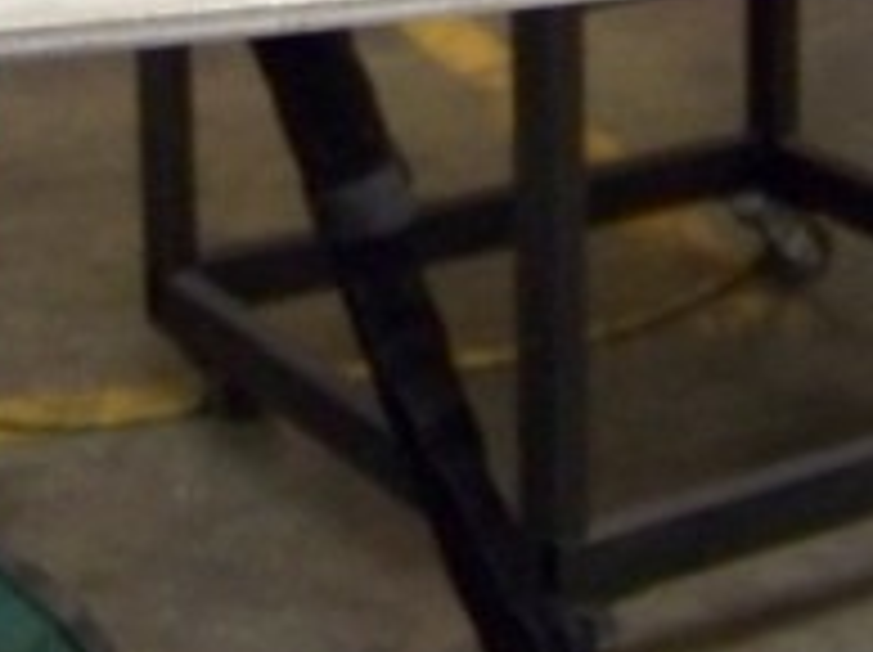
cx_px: 580
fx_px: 3274
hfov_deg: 15.2
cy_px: -402
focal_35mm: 130
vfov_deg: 10.9
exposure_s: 1/15
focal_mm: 5.85
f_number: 2.8
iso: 400
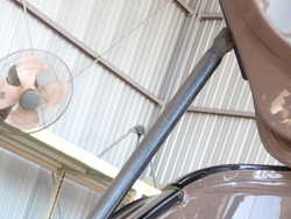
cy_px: 245
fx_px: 606
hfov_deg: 26.3
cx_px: 42
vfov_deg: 19.6
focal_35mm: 72
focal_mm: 5.4
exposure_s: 1/60
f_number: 2.3
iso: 100
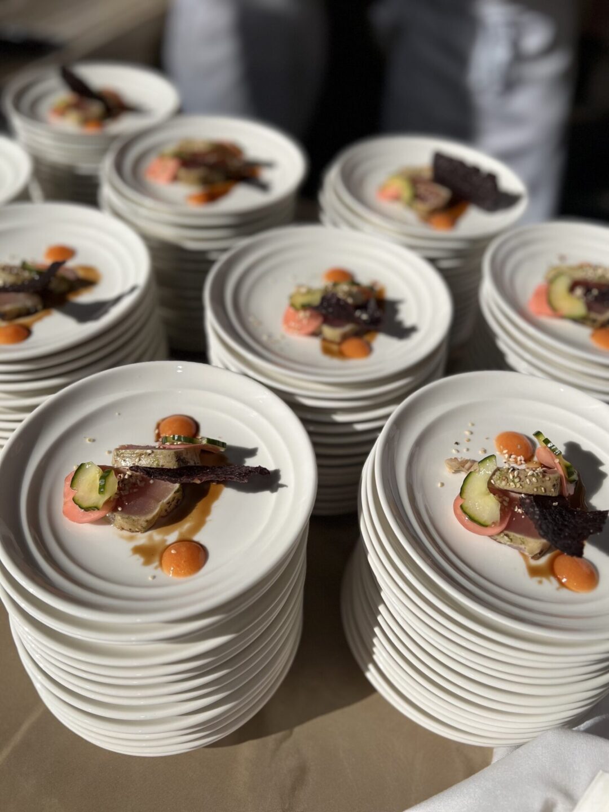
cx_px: 304
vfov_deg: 67.3
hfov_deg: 53.1
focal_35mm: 26
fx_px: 610
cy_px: 406
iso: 80
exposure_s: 1/60
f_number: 1.5
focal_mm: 5.7
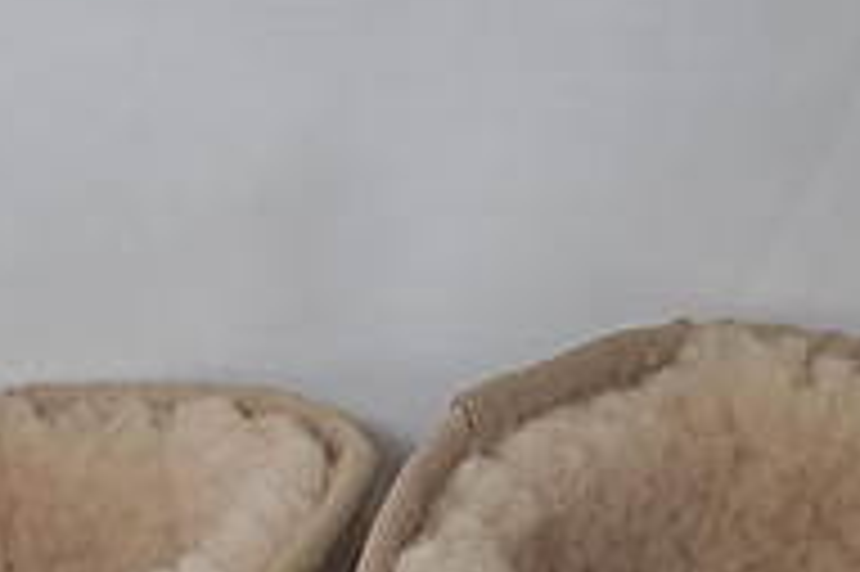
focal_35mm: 102
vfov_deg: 11.0
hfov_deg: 20.0
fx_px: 2435
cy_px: 1437
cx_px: 380
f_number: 1.8
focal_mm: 4.65
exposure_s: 1/60
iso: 100
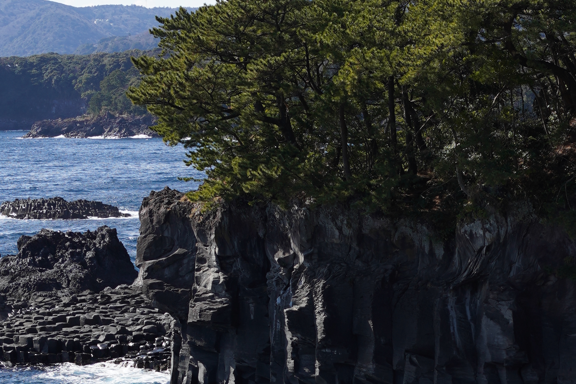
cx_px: 507
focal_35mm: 107
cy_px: 547
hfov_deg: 18.8
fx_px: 1712
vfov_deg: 12.3
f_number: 5.6
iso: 100
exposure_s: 1/400
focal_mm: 25
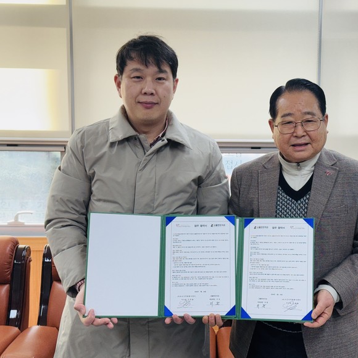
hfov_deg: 29.9
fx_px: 667
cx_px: 226
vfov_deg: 30.0
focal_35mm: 57
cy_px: 180
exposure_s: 1/120
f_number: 1.78
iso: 80
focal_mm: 6.76
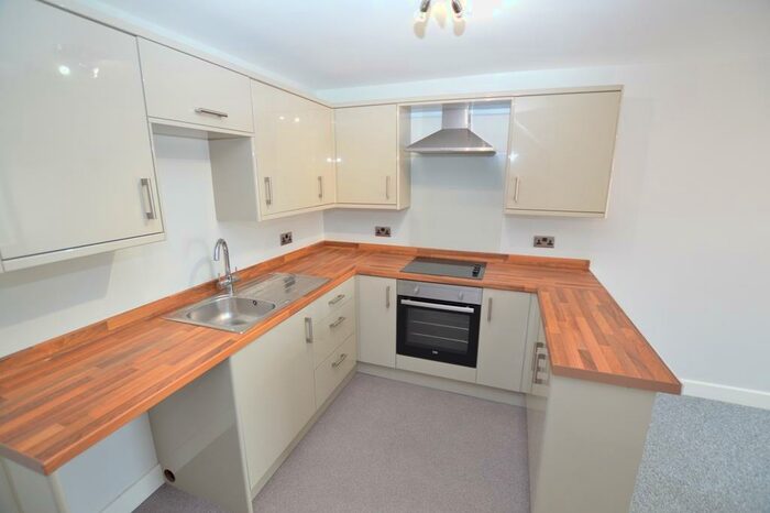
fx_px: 321
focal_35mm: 15
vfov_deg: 77.3
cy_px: 256
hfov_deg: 100.4
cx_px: 385
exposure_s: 1/80
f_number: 4.5
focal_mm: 10
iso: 400
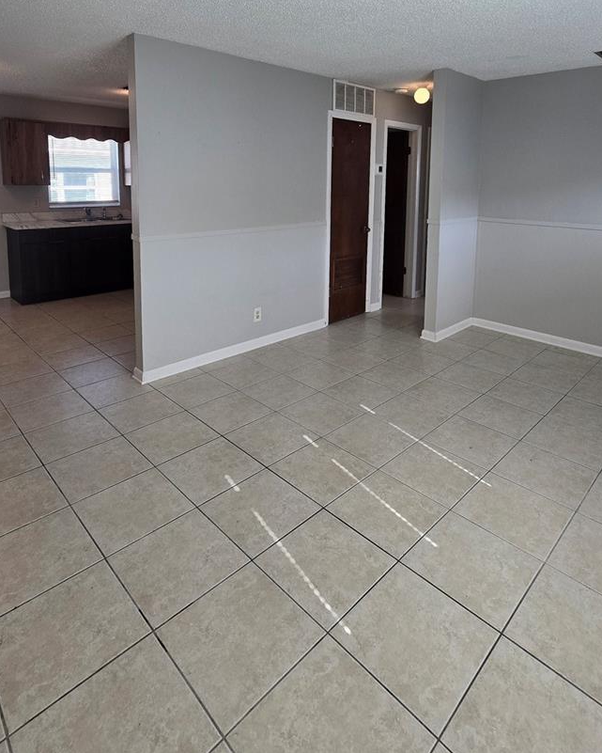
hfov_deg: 70.8
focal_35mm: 19
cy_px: 229
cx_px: 314
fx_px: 423
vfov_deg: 79.5
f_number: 2.2
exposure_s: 1/120
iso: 100
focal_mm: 2.2
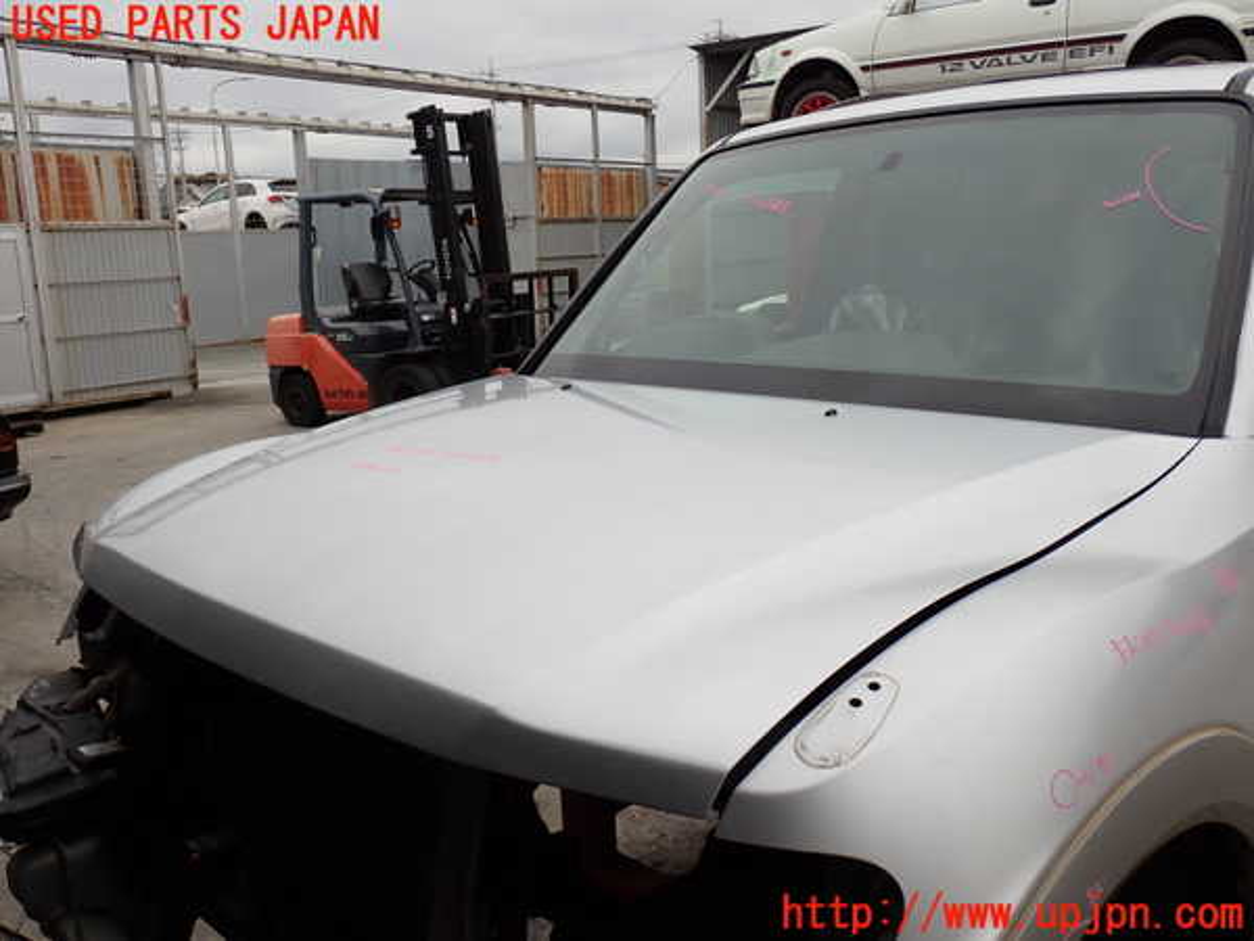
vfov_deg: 44.2
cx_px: 627
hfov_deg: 56.8
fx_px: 1159
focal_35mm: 32
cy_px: 470
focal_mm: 5.79
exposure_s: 1/400
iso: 100
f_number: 3.2
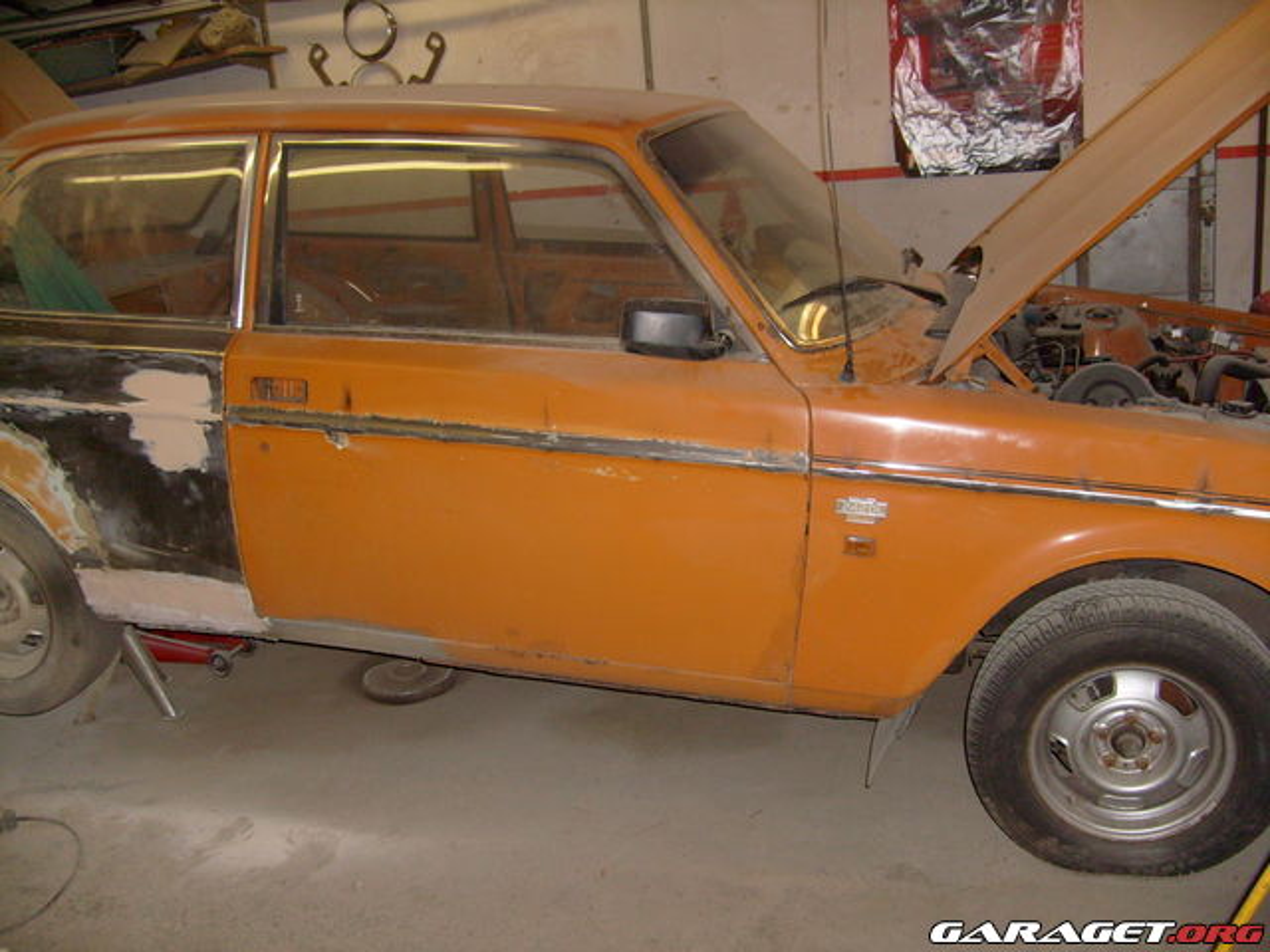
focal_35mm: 35
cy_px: 476
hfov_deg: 52.6
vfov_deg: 40.7
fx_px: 1284
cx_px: 635
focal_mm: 5.8
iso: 100
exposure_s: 1/45
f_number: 2.8
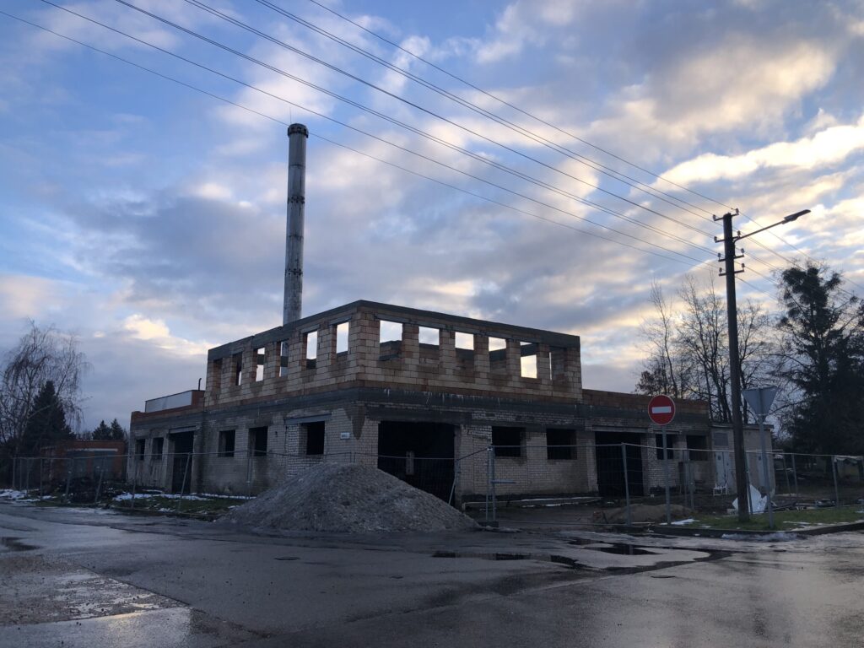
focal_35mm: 28
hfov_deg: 63.4
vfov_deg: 49.7
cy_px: 324
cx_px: 432
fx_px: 699
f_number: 1.8
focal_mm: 4
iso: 20
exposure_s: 1/545
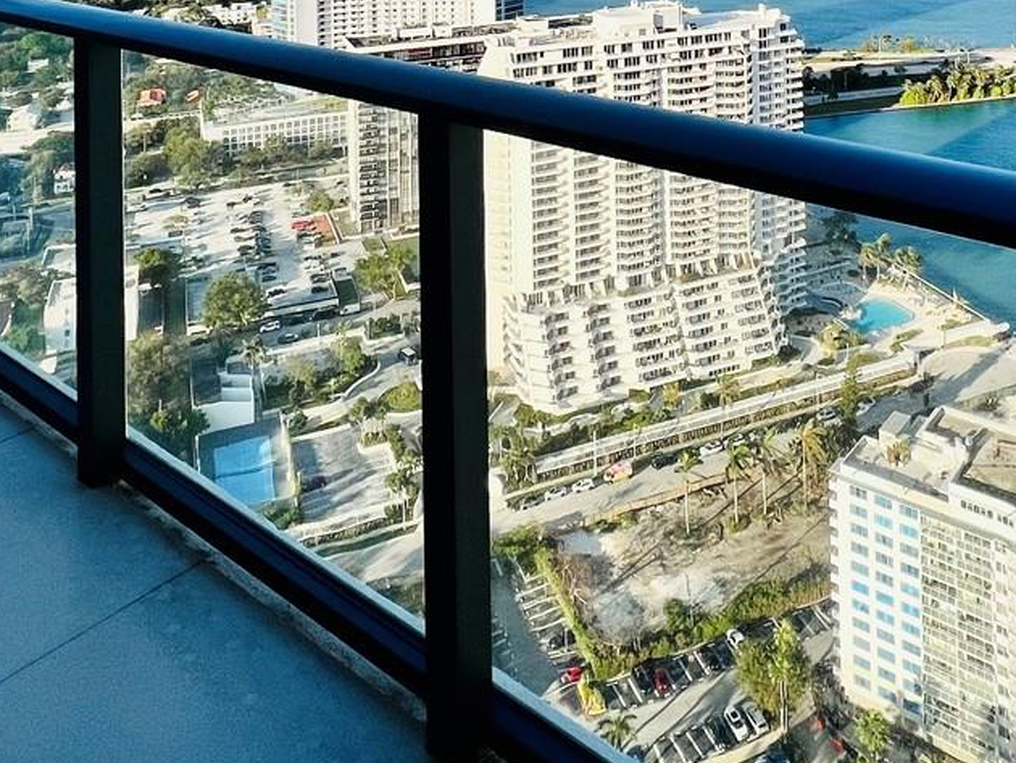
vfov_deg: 33.9
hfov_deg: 54.7
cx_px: 637
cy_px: -171
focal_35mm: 33
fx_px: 969
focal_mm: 1.57
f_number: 1.8
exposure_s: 1/1754
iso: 32
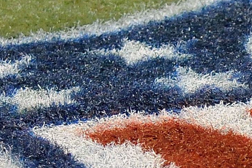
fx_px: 5620
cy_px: 108
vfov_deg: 1.7
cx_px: 491
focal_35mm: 804
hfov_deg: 2.6
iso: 2000
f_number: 2.8
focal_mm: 90
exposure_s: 1/640
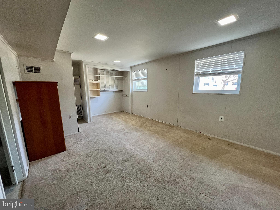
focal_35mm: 13
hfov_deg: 106.2
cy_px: 105
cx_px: 140
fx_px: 105
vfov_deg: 89.9
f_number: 1.8
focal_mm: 1.57
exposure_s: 1/60
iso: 320
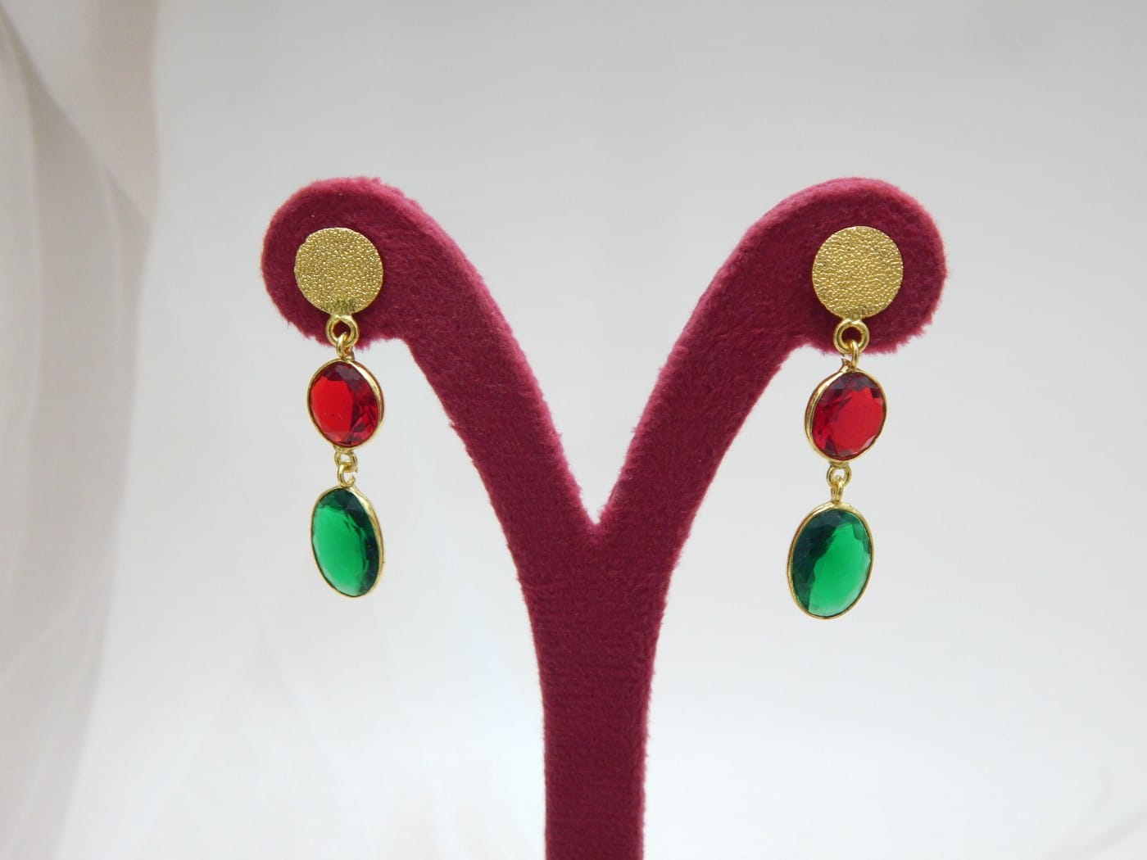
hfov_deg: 54.0
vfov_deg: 41.8
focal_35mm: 34
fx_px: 1127
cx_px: 574
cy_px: 430
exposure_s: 1/30
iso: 250
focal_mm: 6.1
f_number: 3.3
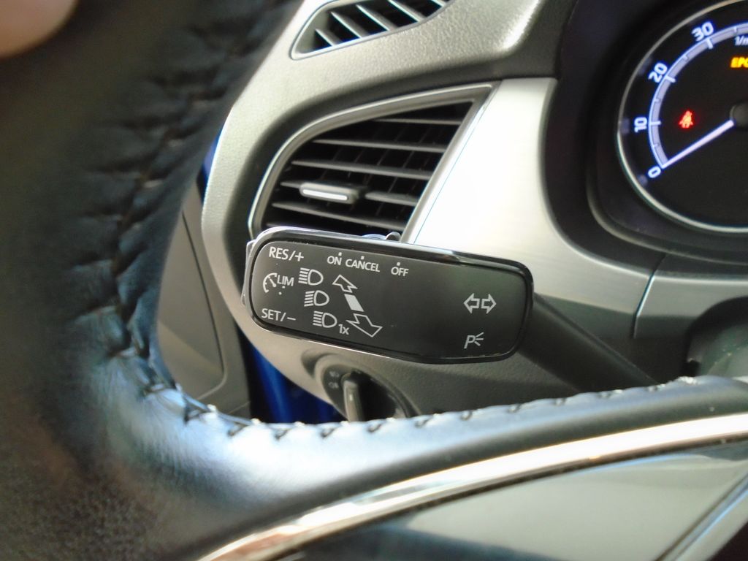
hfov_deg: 67.3
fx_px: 562
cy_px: 280
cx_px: 374
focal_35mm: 26
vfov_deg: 53.1
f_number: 3.2
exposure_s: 1/30
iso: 320
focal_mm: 4.6
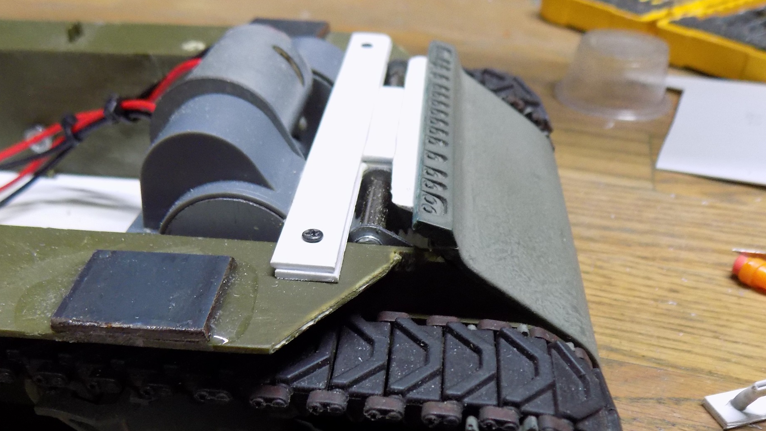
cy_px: 296
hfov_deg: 56.5
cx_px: 350
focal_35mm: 35
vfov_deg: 33.3
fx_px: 711
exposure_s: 1/30
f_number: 3.1
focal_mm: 4
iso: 280
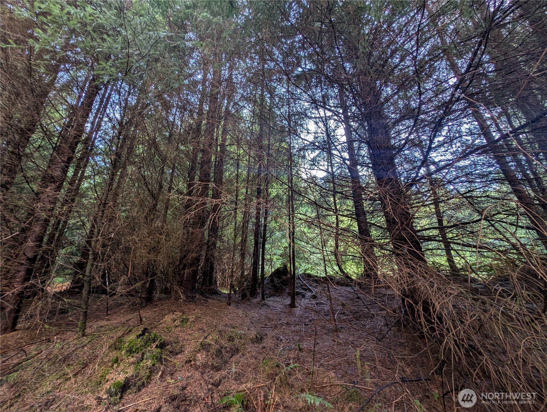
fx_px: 190
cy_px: 206
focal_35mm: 12
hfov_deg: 110.5
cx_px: 274
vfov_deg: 94.6
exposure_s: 1/31.9
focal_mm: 2.23
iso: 120
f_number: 1.95
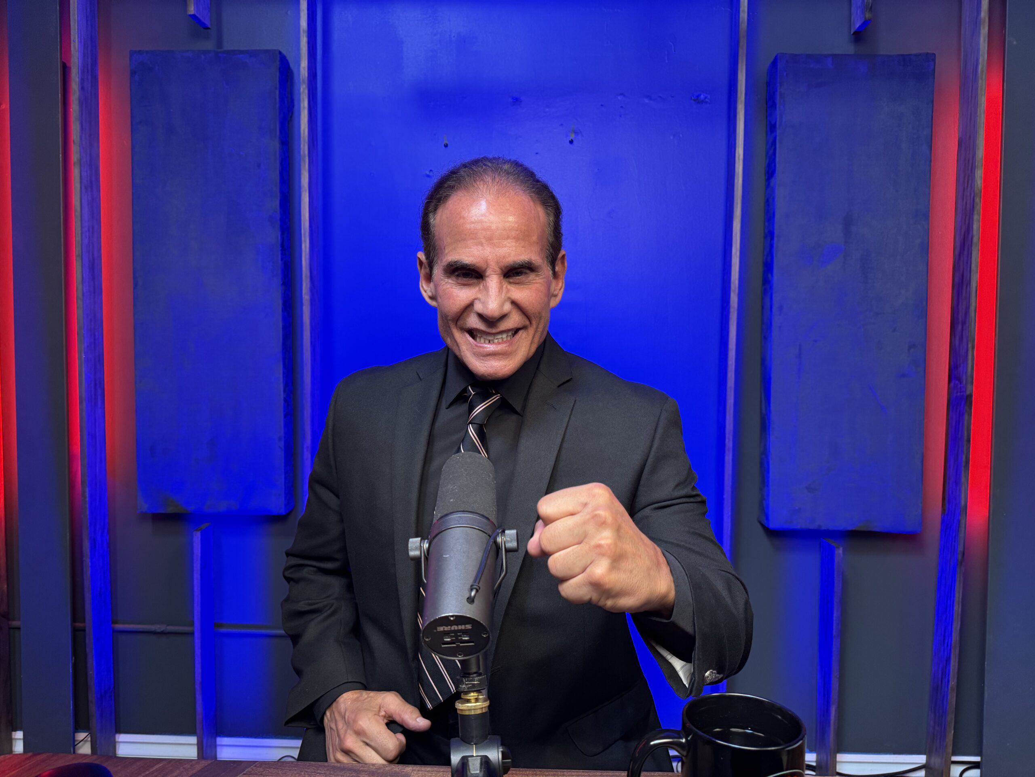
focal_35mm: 24
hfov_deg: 71.6
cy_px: 388
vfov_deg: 56.8
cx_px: 518
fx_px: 718
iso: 200
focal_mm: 6.76
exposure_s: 1/67
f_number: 1.78
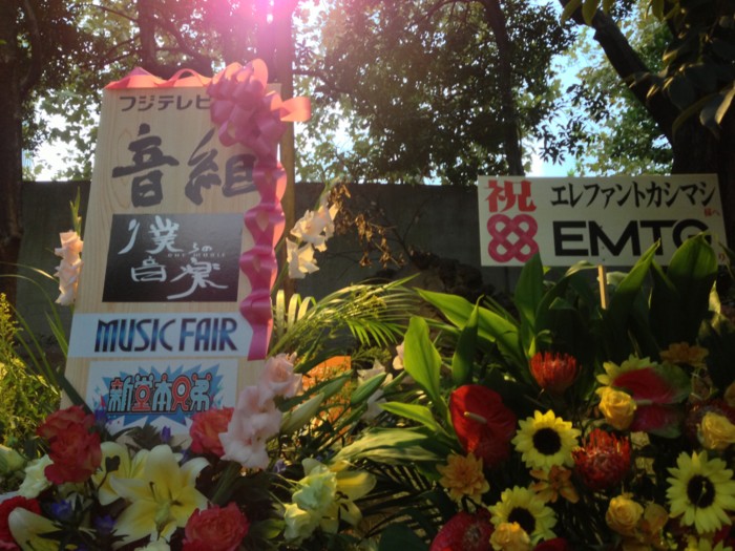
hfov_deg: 55.4
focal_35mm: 33
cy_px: 276
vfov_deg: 42.9
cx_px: 368
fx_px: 701
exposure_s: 1/20
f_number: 2.4
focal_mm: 4.13
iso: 160
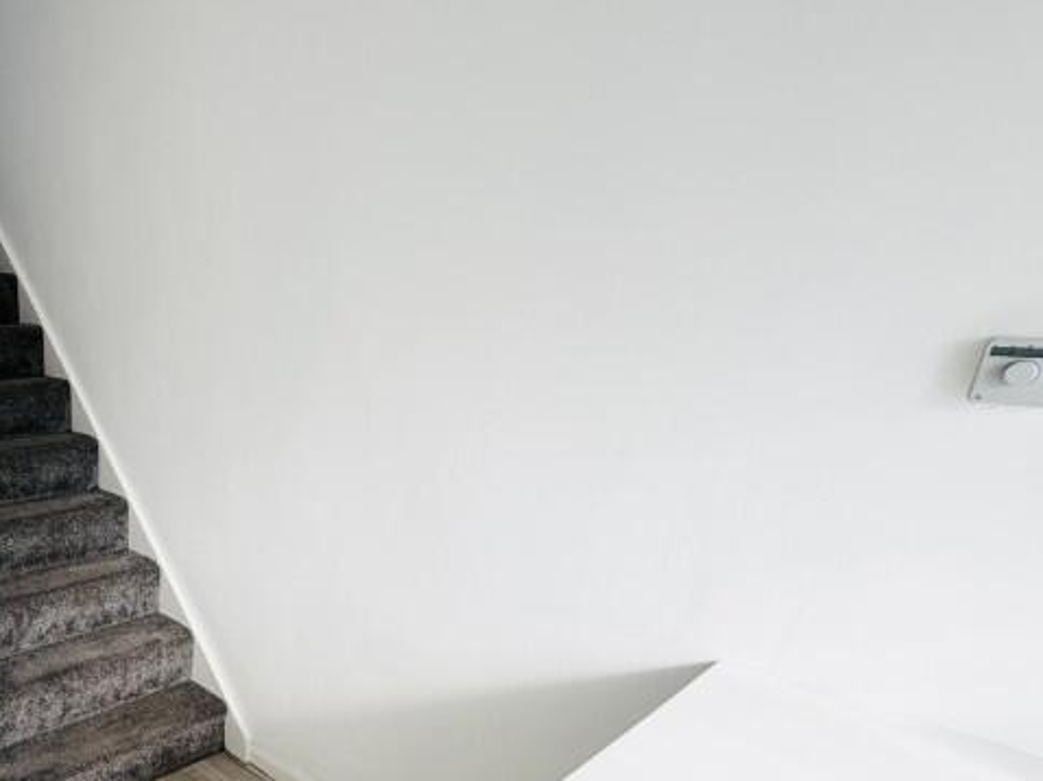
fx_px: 753
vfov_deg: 52.4
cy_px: 589
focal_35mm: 25
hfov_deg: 64.1
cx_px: 228
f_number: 2.2
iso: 100
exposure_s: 1/121
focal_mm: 2.22
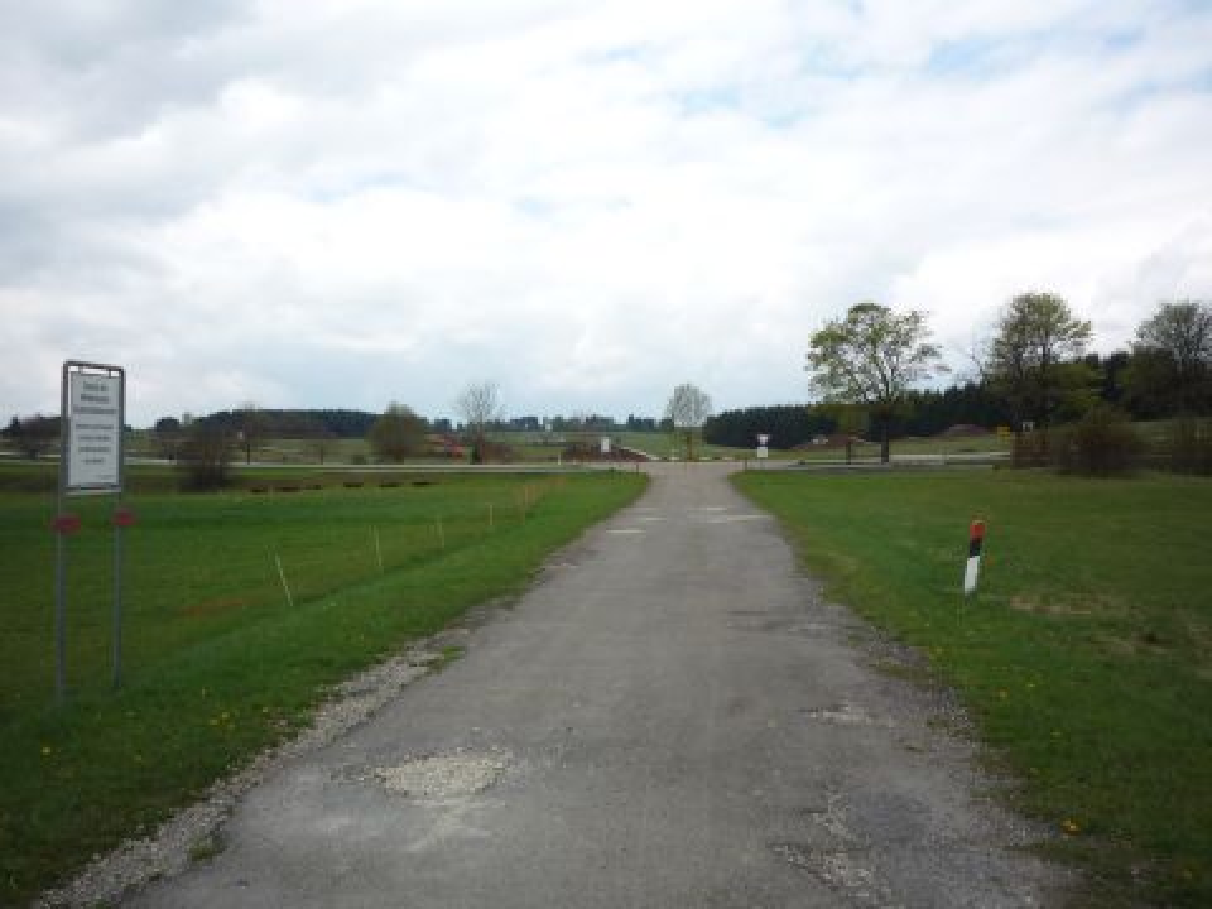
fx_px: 1120
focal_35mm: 32
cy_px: 454
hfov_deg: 56.8
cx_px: 606
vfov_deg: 44.2
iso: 100
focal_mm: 5.2
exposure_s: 1/400
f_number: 4.5
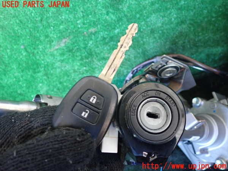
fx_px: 198
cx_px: 114
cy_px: 86
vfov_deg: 46.8
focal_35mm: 30
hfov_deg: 60.0
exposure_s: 1/30
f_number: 2.3
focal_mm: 5.4
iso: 500
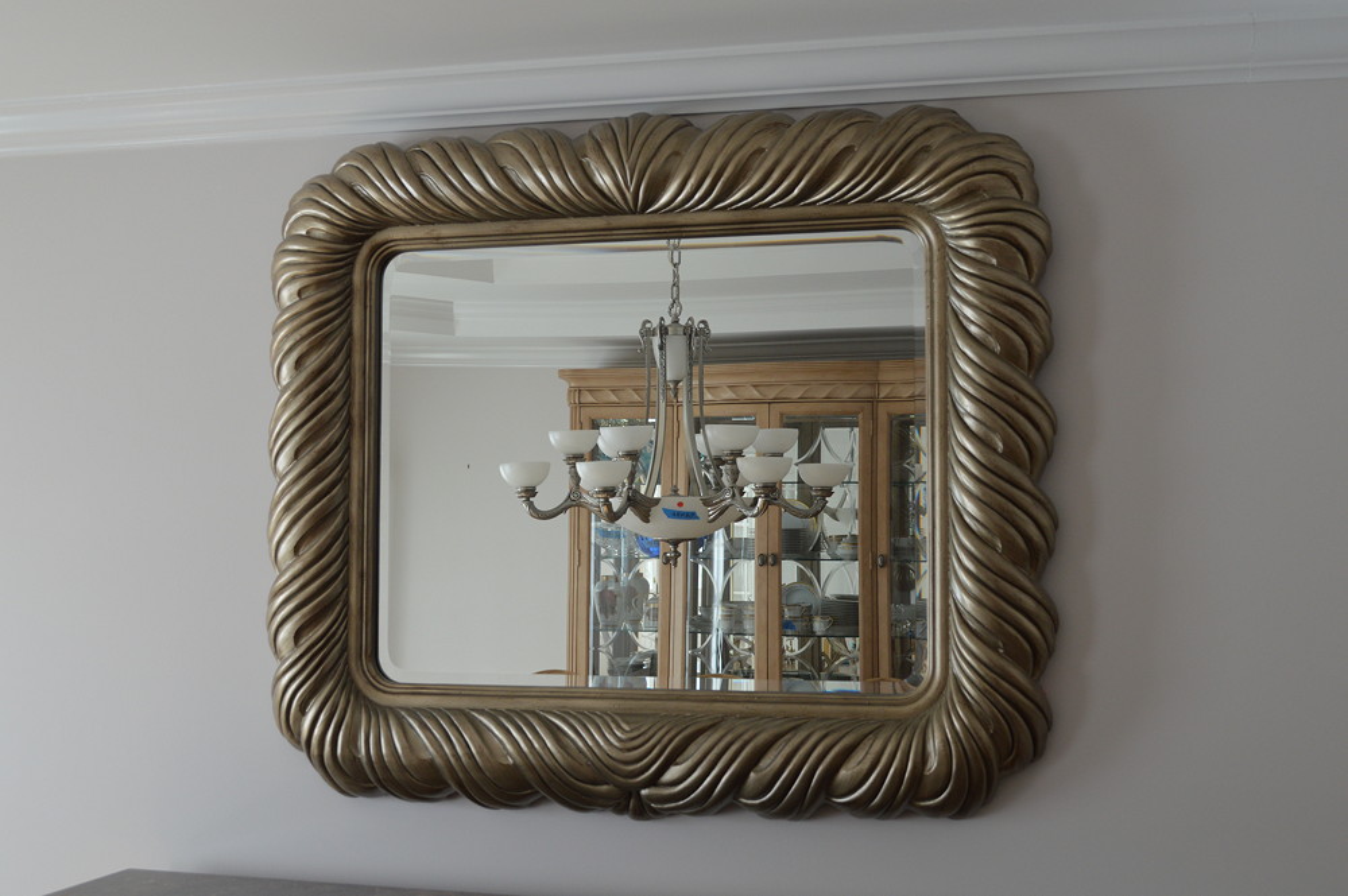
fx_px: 1571
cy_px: 448
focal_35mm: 42
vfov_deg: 31.8
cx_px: 674
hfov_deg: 46.4
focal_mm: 28
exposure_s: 1/60
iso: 400
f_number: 6.3
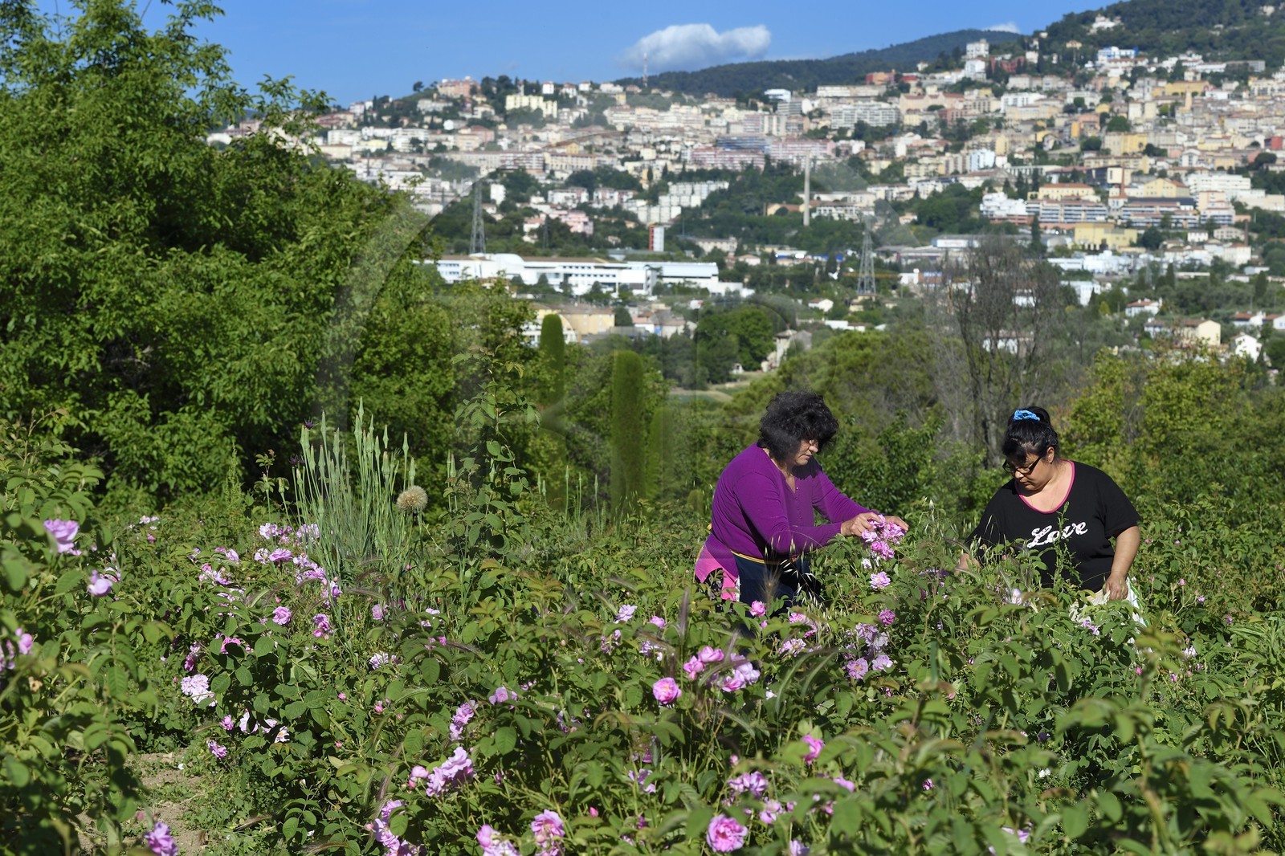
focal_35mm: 86
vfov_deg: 15.9
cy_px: 428
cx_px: 642
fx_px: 3069
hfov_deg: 23.6
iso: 200
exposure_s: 1/250
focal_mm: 86
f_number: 10
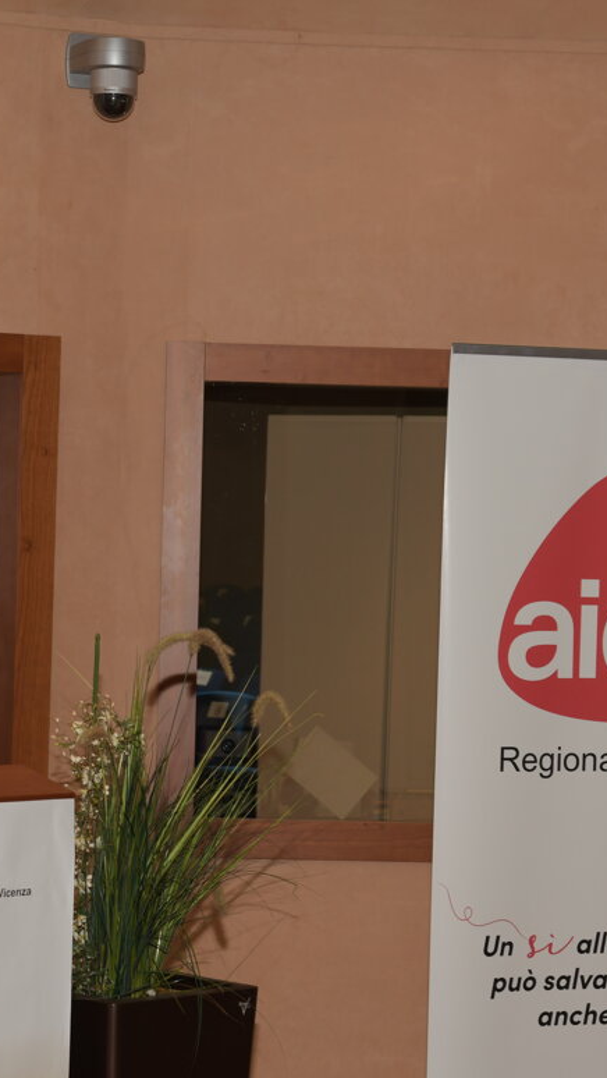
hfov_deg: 11.4
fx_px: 3030
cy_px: 541
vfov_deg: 20.2
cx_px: 127
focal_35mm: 106
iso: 500
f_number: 6.3
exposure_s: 1/60
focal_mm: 56
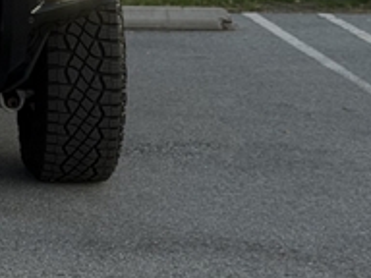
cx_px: -174
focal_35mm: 160
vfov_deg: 9.1
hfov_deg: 11.8
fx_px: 1715
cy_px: -79
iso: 100
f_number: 1.78
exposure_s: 1/56
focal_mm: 6.76
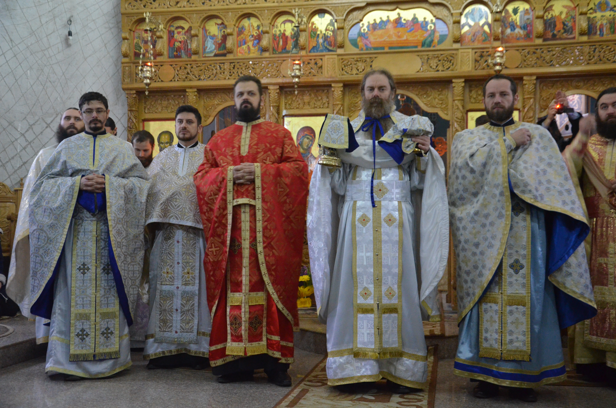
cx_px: 308
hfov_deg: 46.5
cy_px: 204
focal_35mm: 42
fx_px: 717
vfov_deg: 31.8
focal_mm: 28
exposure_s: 1/25
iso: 3200
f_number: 4
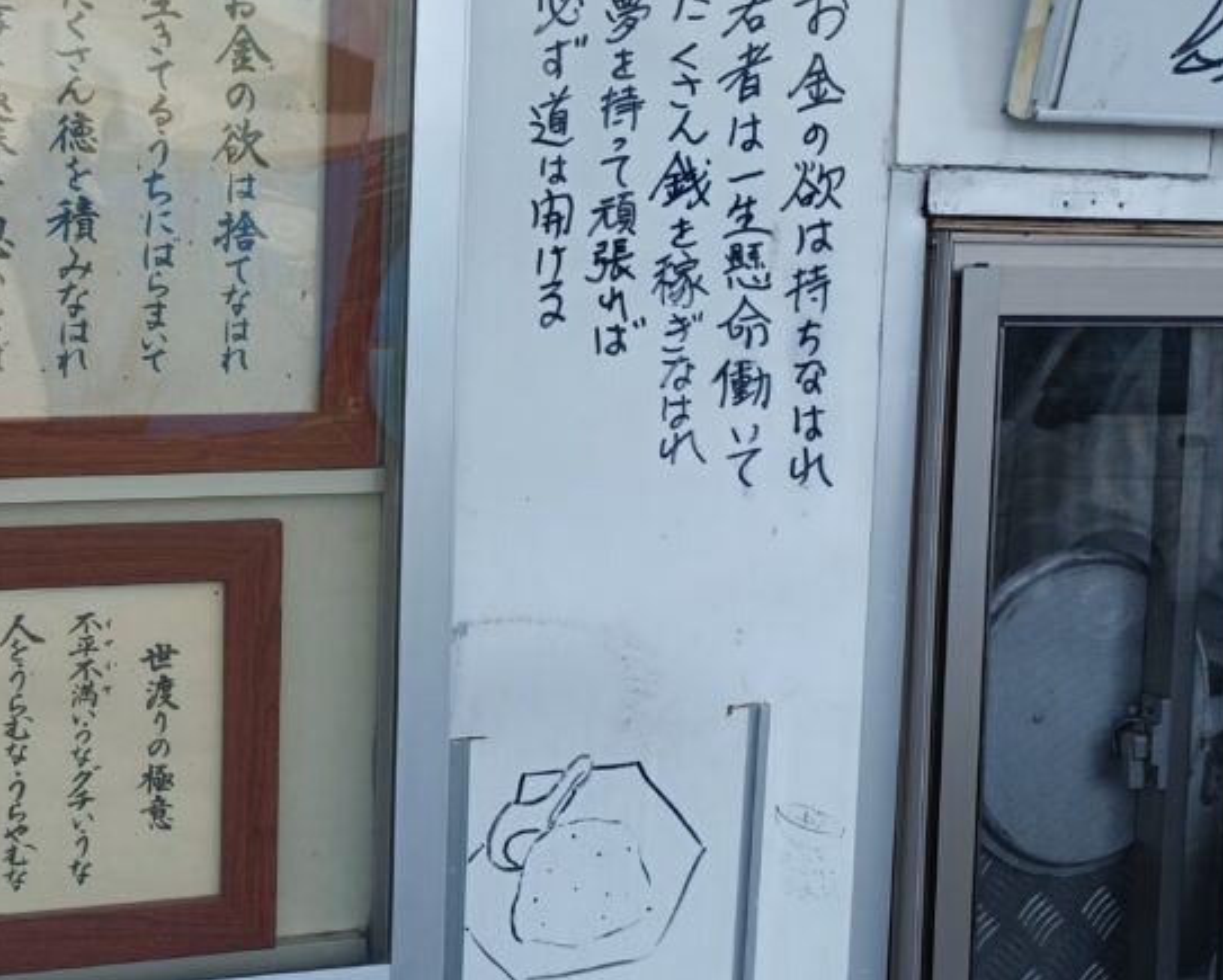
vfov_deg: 32.7
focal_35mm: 46
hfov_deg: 38.1
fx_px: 1666
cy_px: 387
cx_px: 171
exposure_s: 1/188
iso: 50
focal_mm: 4.7
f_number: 1.7
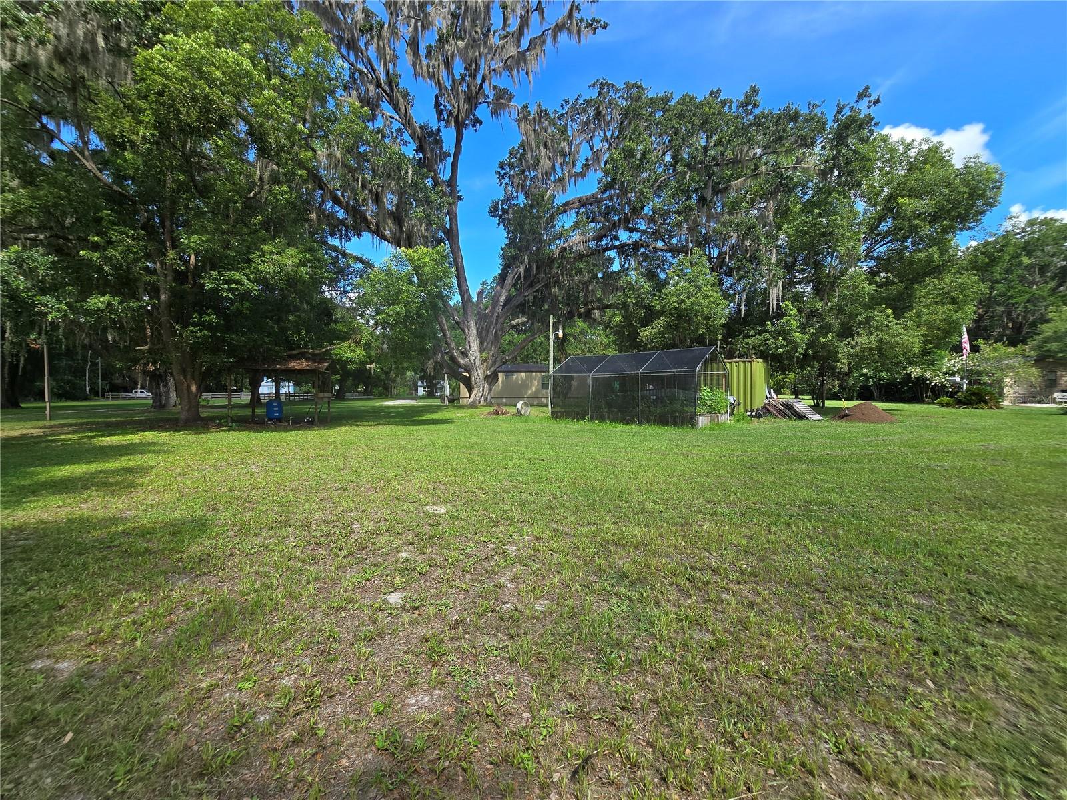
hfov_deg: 106.2
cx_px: 534
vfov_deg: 89.9
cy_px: 400
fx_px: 401
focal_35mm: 13
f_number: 2.2
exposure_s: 1/994
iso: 50
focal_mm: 2.2
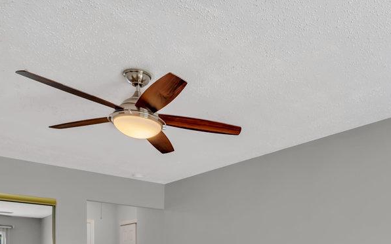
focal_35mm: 35
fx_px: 373
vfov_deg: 32.1
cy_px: 267
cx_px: 313
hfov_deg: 51.8
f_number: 5.6
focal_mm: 16
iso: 320
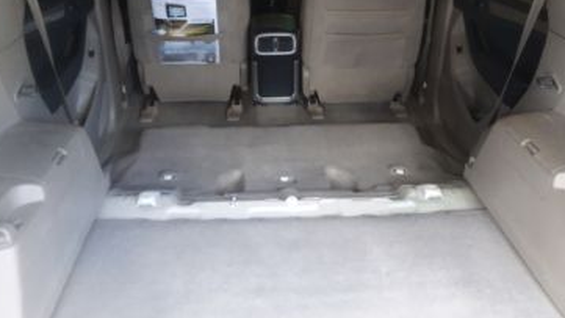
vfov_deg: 33.5
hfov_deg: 56.6
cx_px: 290
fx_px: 524
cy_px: 116
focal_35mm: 35
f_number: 1.9
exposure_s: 1/30
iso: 160
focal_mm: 2.47
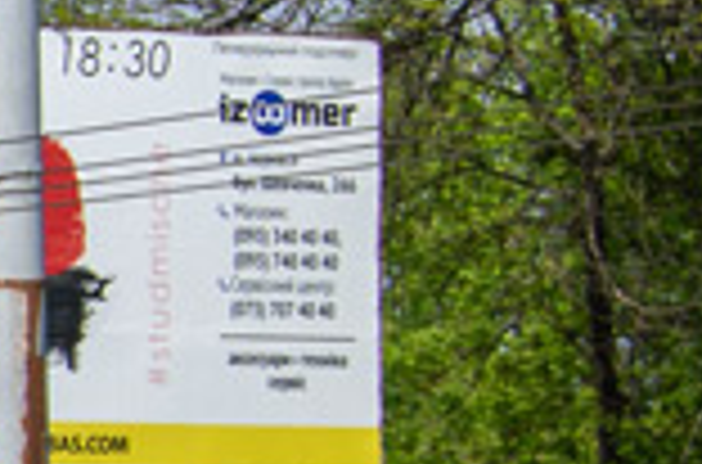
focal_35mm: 405
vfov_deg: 3.4
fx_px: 7871
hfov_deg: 4.9
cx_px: -1148
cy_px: 450
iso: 100
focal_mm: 35
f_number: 8
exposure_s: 1/800
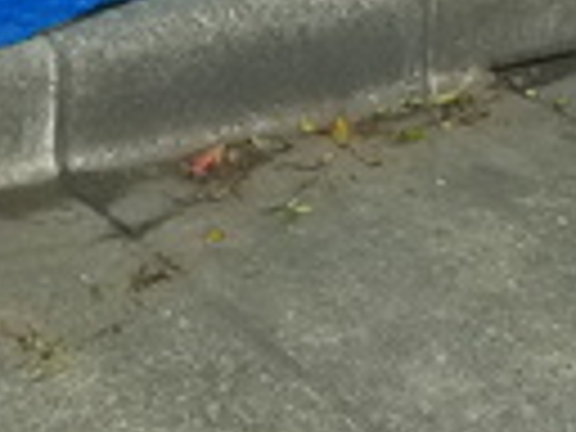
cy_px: -695
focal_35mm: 131
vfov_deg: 9.7
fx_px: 2180
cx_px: -274
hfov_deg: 14.1
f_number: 4.5
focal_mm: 5.1
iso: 400
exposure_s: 1/800
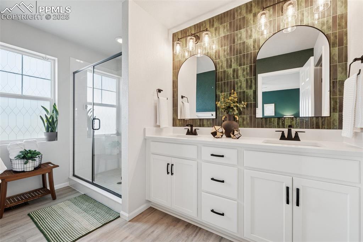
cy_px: 121
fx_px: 151
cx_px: 182
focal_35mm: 15
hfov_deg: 100.4
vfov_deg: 77.3
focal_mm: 15
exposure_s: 1/2.5
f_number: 11
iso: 100
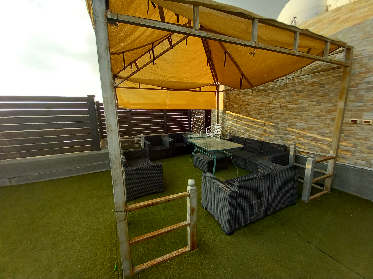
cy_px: 140
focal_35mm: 13
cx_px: 186
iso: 40
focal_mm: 1.13
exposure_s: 1/113
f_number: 2.2
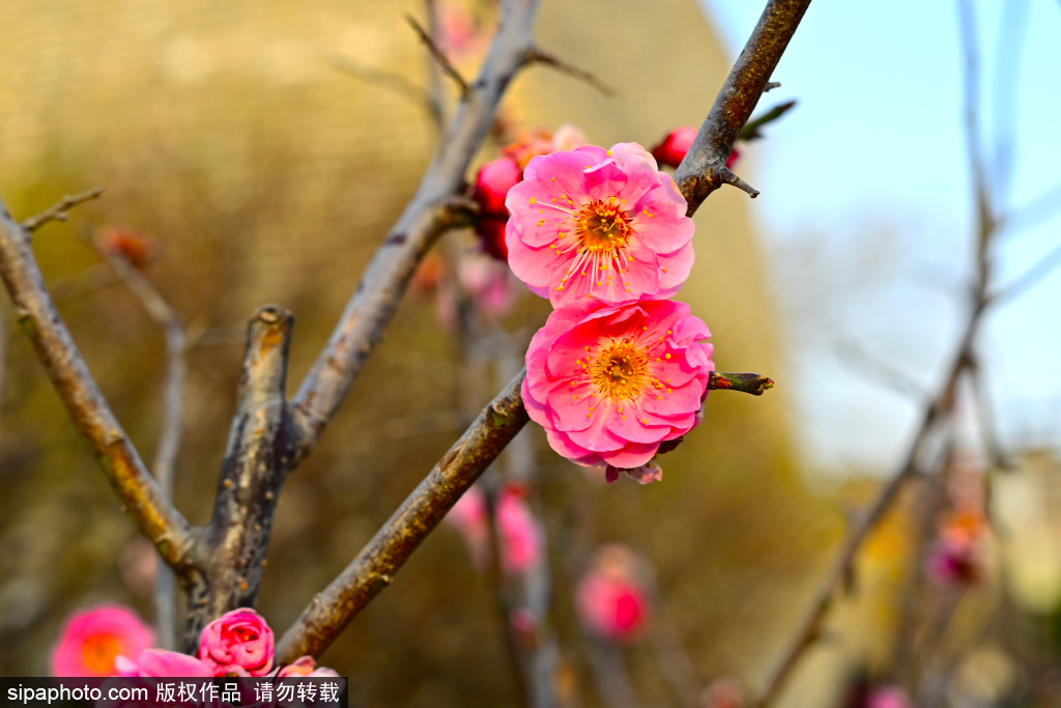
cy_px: 354
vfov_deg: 33.4
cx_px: 530
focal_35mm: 40
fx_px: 1179
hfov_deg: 48.5
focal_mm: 40
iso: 160
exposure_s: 1/125
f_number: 6.3
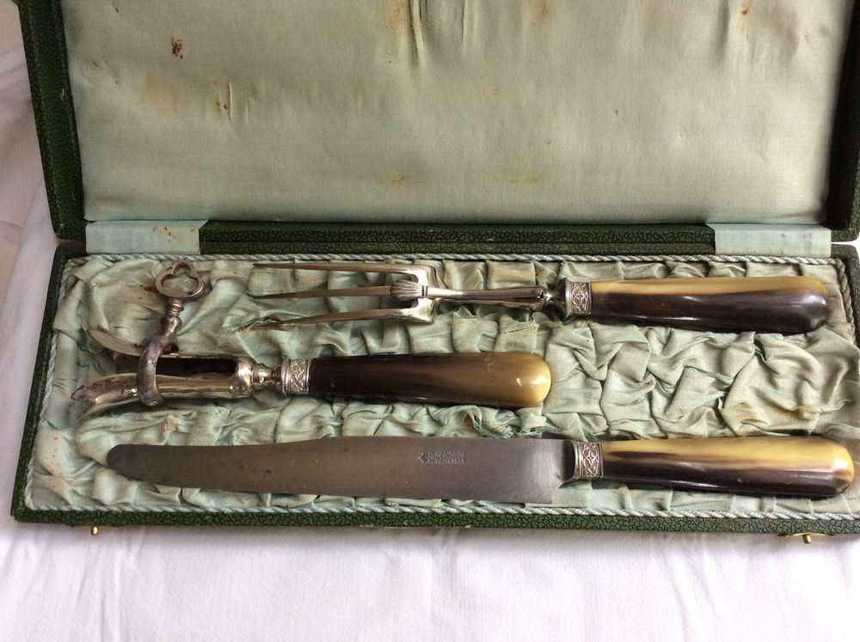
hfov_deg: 56.9
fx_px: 794
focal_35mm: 32
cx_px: 430
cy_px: 321
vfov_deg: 44.1
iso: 64
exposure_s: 1/25
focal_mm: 3.3
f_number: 2.4
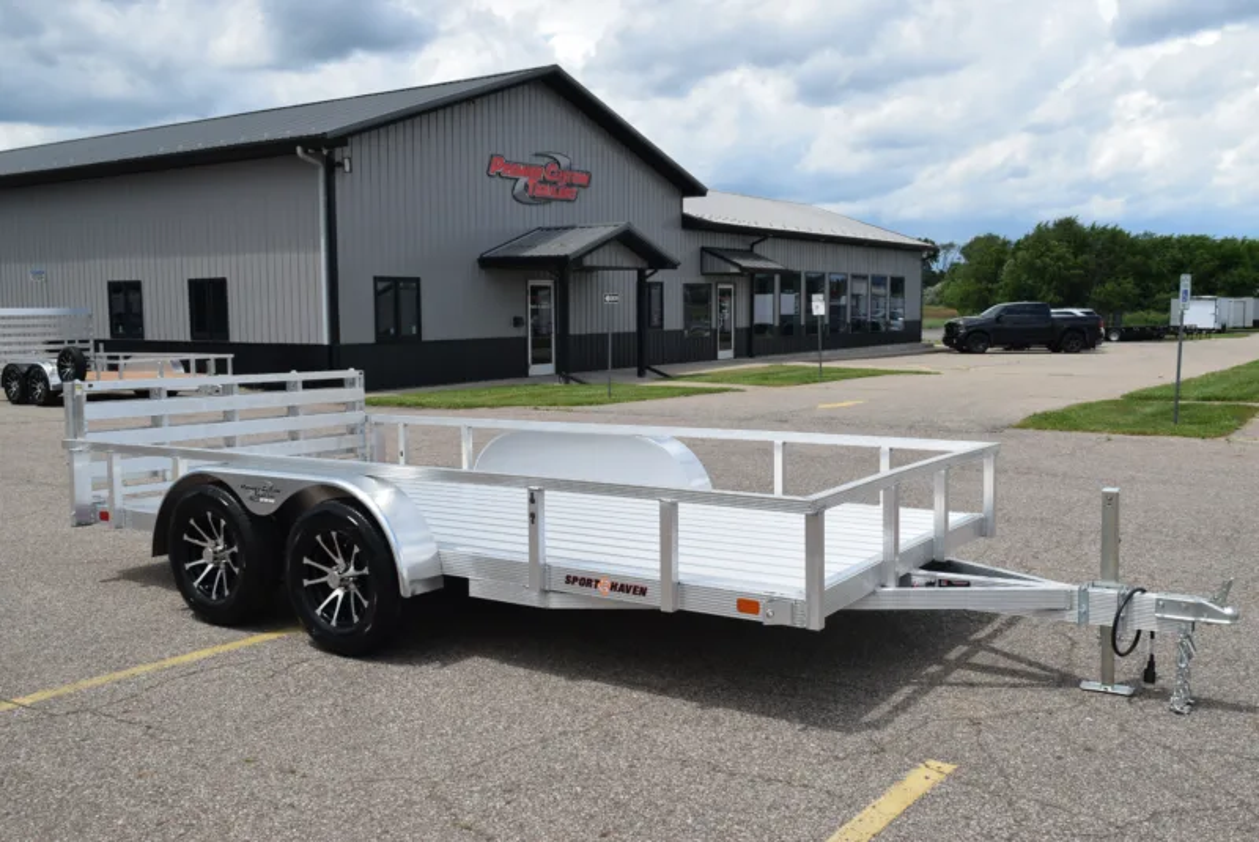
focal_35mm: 33
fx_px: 1155
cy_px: 421
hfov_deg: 57.2
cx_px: 630
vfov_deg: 40.0
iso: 200
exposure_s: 1/400
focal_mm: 22
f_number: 10
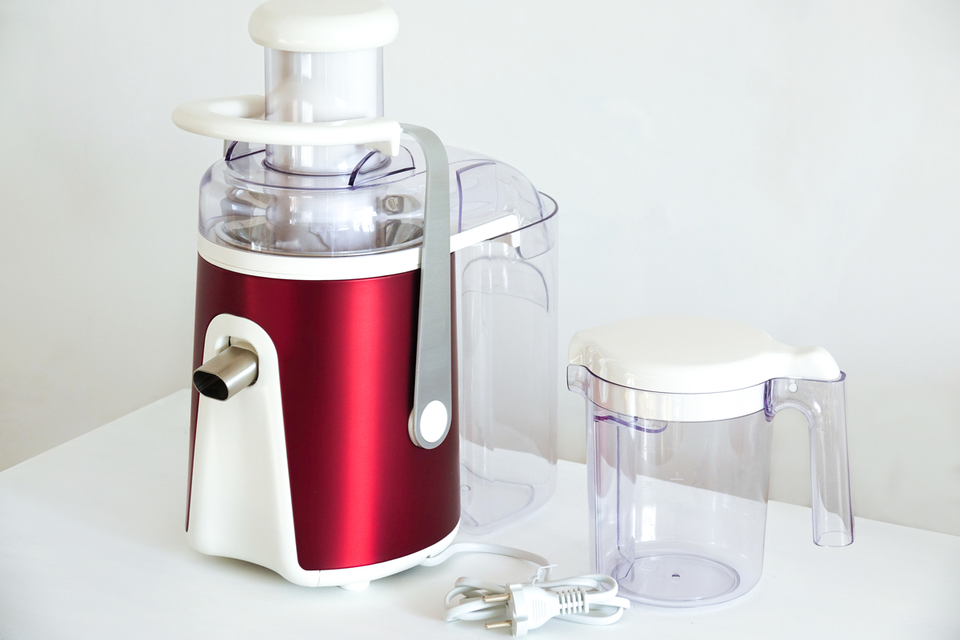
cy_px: 320
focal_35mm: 95
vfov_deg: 14.4
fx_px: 2533
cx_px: 480
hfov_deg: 21.5
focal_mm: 34.68
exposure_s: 1/60
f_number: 3.5
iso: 200
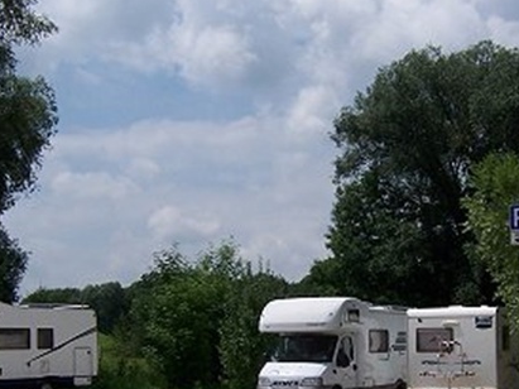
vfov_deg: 32.1
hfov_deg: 42.0
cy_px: 217
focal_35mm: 45
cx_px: 289
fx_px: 674
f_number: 5.6
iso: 80
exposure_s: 1/1000
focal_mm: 5.5
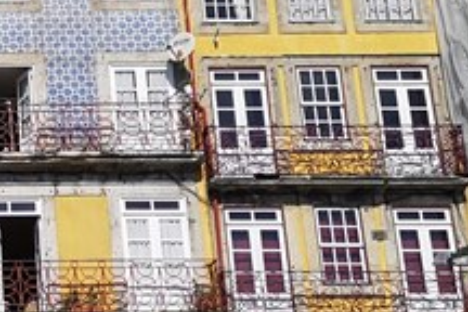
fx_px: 1352
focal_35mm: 104
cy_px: 245
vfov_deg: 13.1
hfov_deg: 17.7
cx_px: -230
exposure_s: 1/3571
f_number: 1.8
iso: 50
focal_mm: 3.95
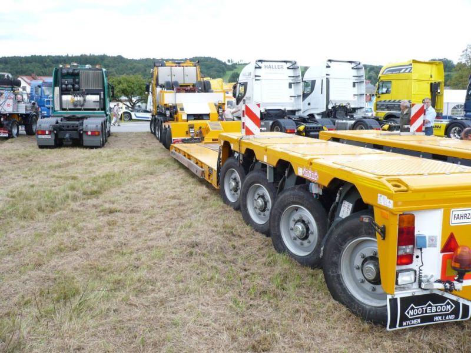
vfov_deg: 40.7
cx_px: 236
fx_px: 476
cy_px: 176
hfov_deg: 52.6
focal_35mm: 35
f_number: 2.8
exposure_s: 1/200
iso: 100
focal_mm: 5.8
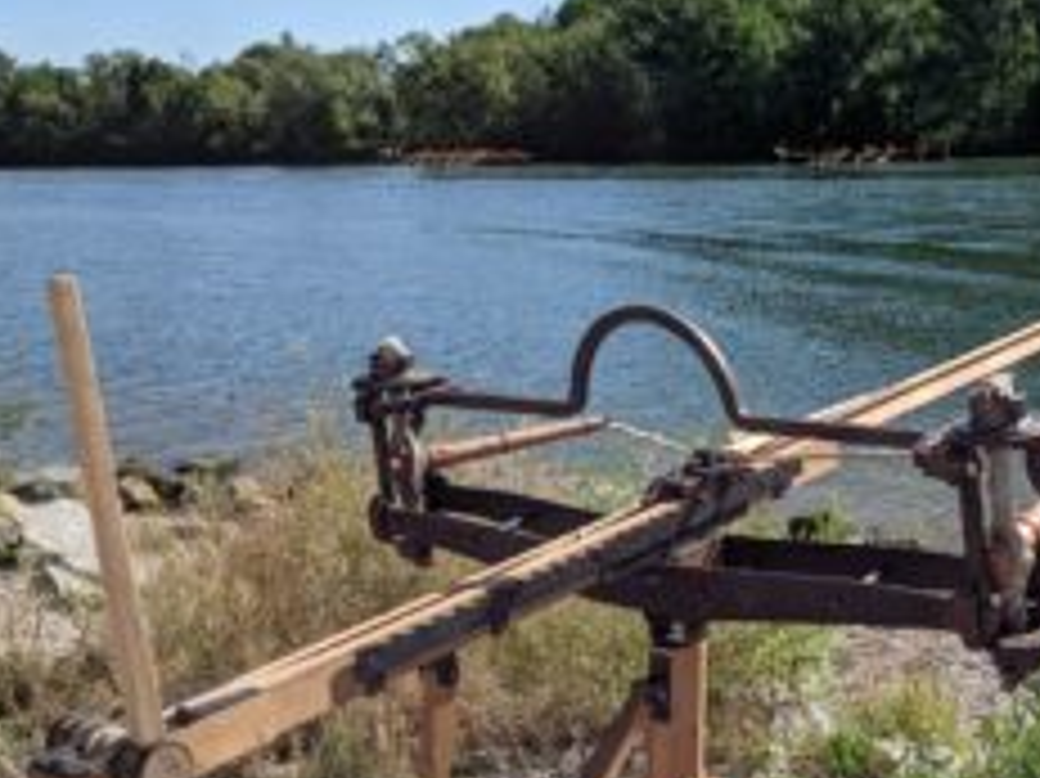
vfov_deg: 29.1
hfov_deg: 36.9
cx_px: 835
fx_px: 1501
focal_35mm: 50
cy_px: 342
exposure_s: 1/3906
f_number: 1.8
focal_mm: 4.44
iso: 60
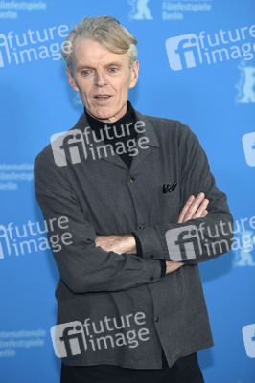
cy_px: 192
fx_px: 1330
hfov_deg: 10.9
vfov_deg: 16.4
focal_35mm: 125
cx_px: 128
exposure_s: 1/320
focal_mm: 125
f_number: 3.5
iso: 800
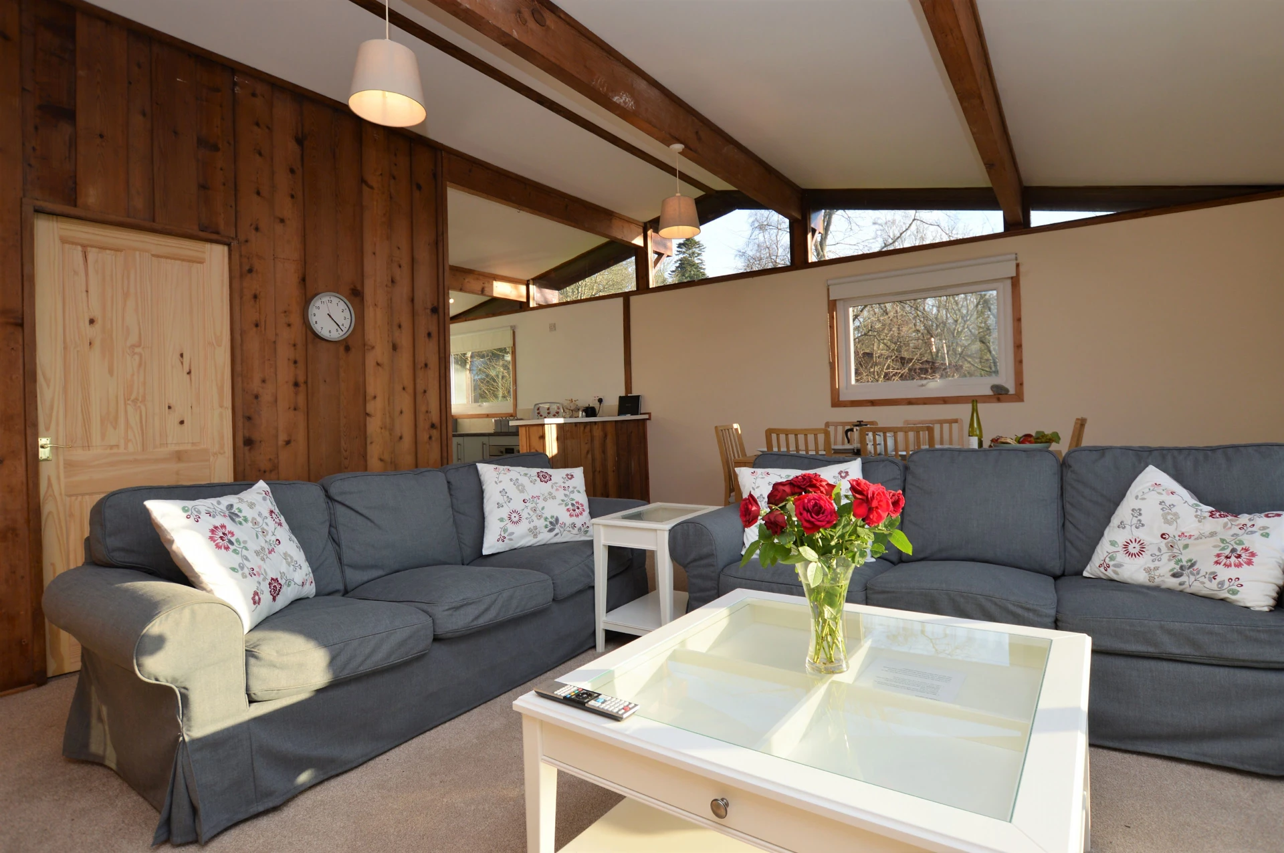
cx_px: 642
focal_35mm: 17
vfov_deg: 69.5
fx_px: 615
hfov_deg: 92.5
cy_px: 426
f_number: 5
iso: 100
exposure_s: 1/160
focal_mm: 11.5
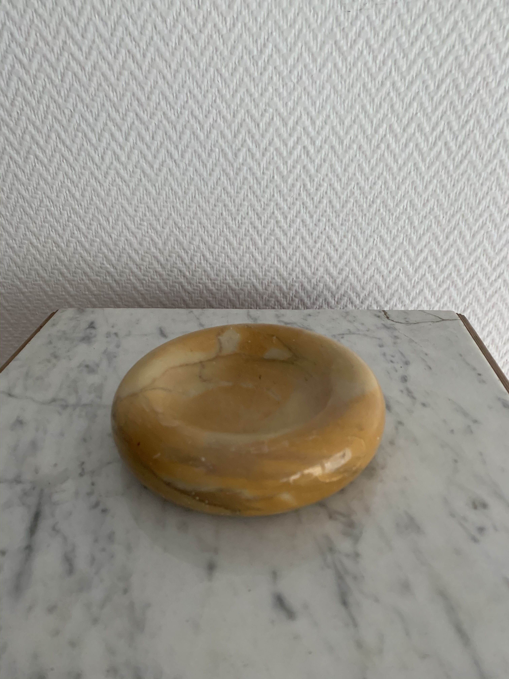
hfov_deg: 53.1
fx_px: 510
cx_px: 254
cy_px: 340
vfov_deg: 67.3
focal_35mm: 26
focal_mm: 4.25
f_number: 1.8
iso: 250
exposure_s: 1/60
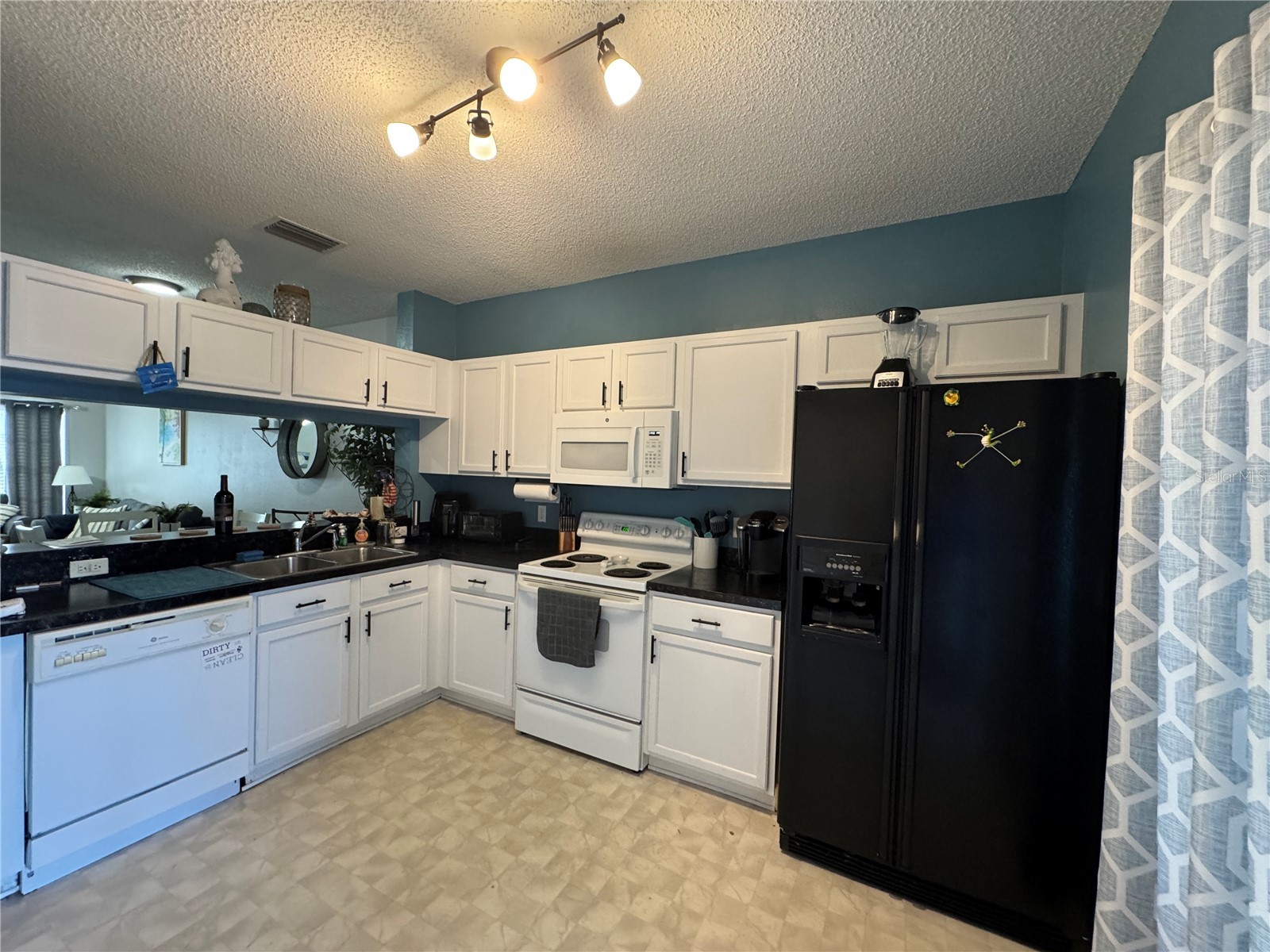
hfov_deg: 102.1
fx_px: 514
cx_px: 635
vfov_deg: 85.7
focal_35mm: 14
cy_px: 476
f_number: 2.2
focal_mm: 2.22
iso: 320
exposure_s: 1/60
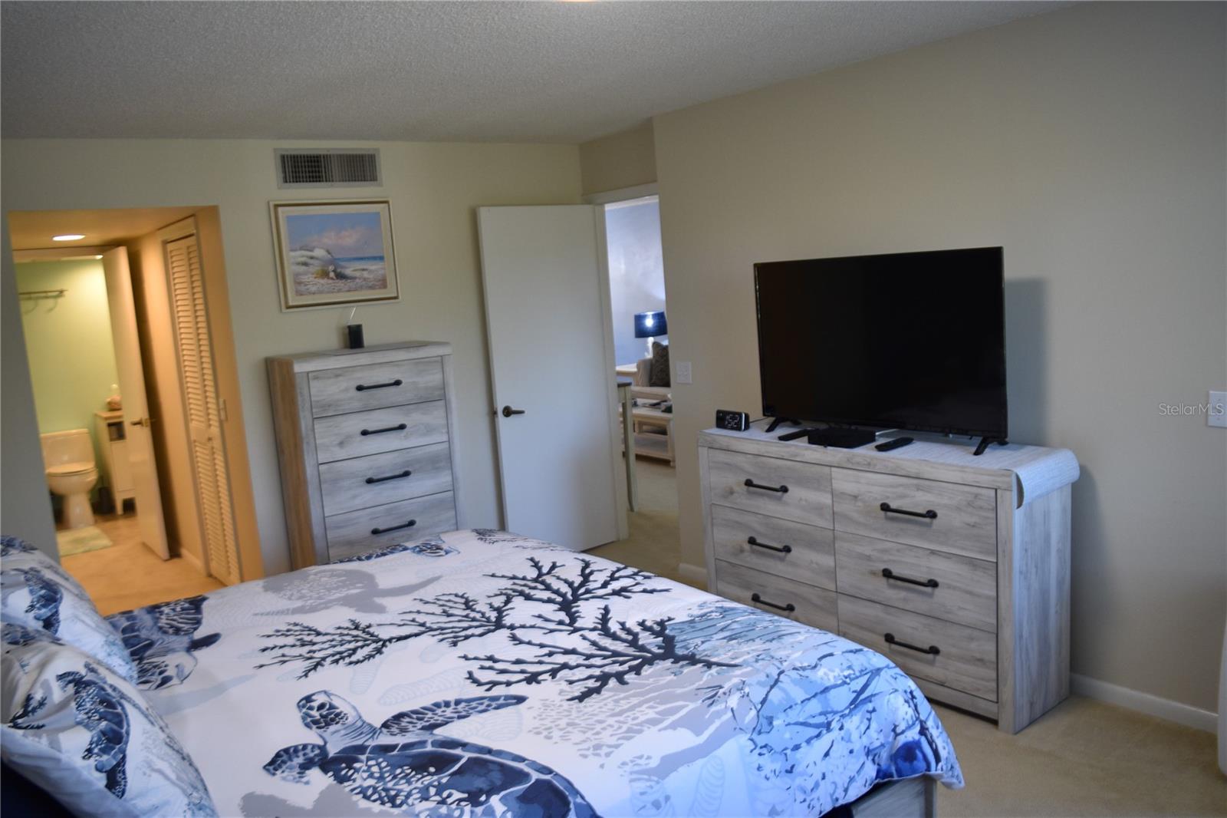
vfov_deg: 47.9
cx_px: 614
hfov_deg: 67.4
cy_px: 409
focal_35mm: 27
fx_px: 920
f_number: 4
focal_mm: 18
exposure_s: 1/60
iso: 450
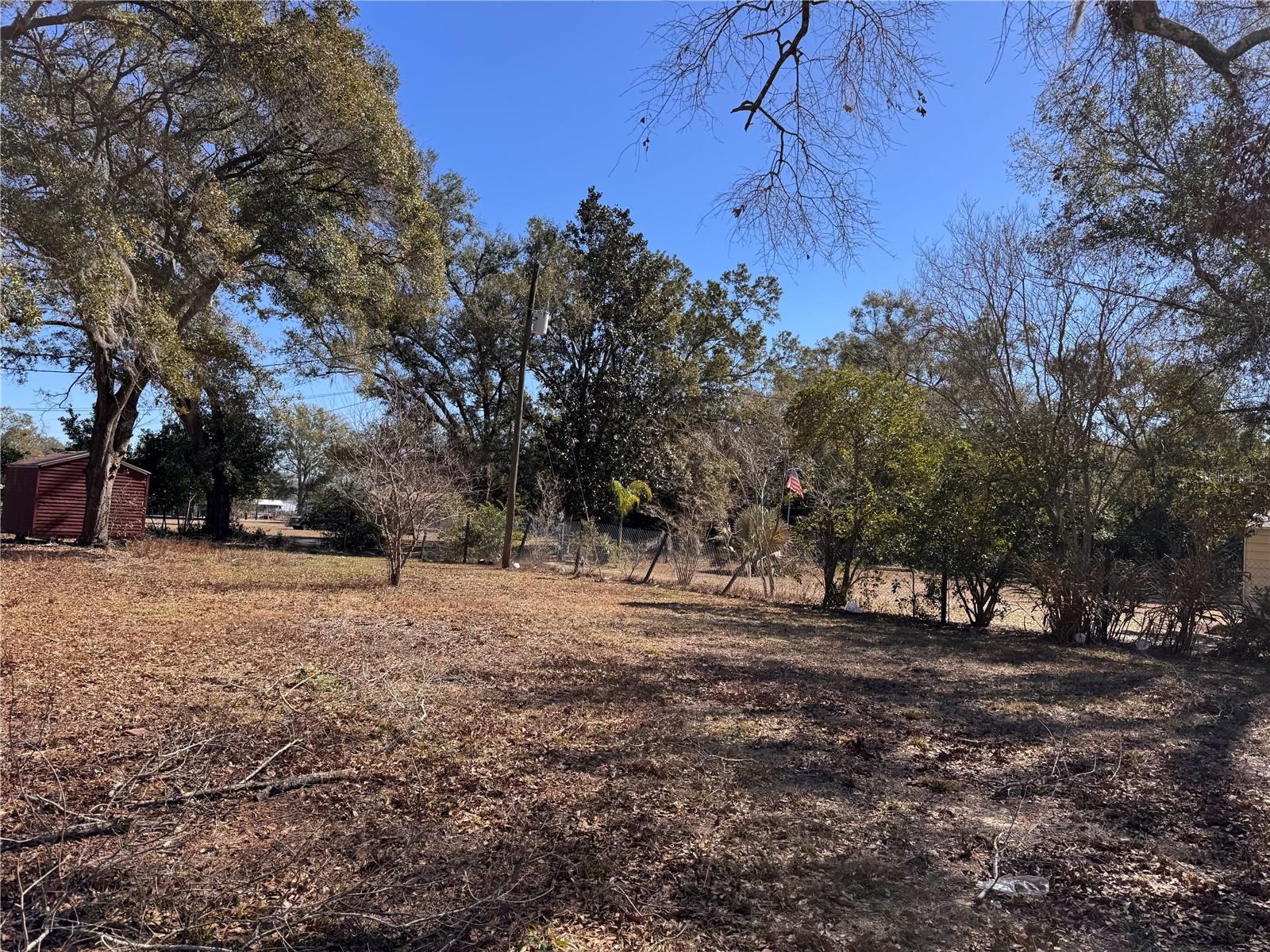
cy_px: 476
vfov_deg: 56.8
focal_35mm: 24
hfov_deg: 71.6
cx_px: 635
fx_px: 881
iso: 80
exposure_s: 1/2710
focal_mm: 6.76
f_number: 1.78
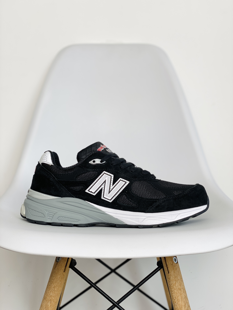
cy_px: 155
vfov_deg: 36.8
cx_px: 116
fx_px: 467
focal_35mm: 52
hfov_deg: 28.0
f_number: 2
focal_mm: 6
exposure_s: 1/100
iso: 20
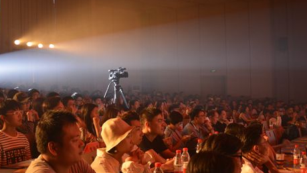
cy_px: 110
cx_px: 111
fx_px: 301
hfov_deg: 53.3
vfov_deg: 31.8
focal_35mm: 37
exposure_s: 1/25
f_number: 4
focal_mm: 18
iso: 1000
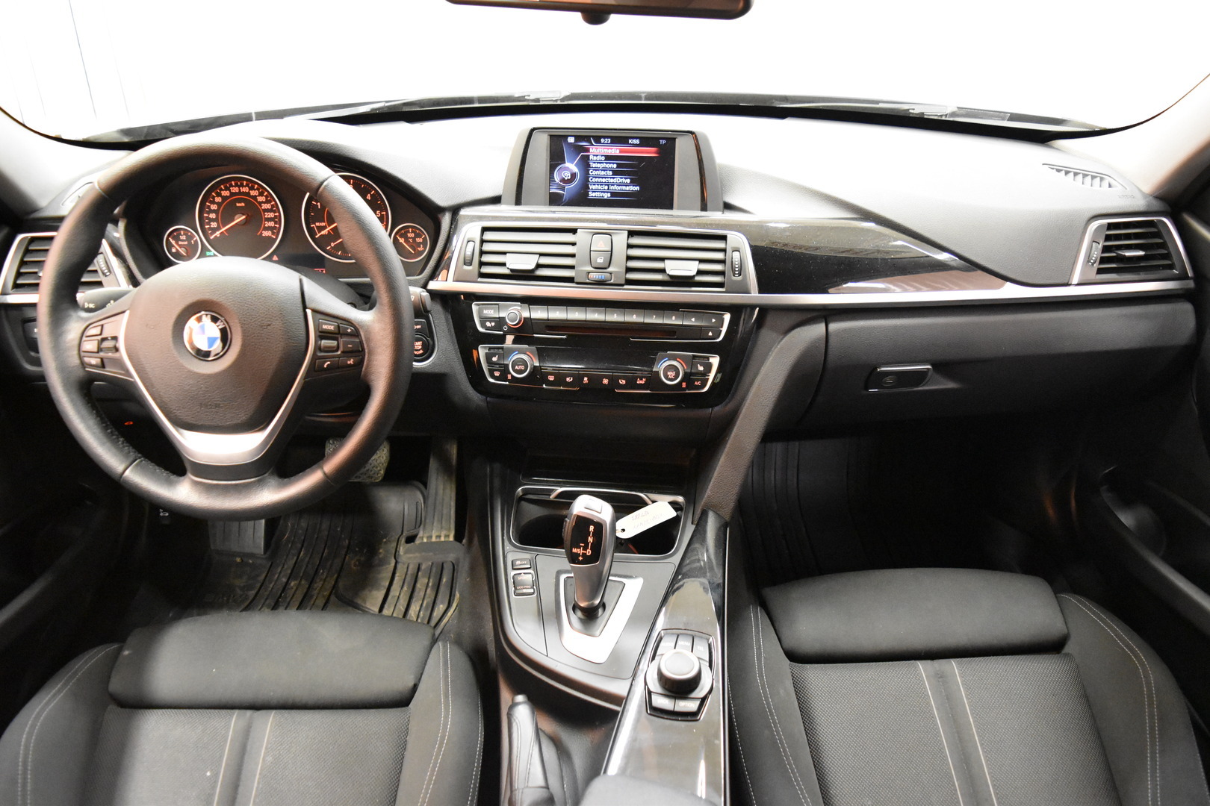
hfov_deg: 67.4
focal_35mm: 27
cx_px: 605
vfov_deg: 47.9
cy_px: 403
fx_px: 907
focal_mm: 18
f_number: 3.5
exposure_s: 1/60
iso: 6400
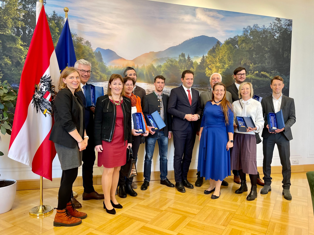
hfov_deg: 65.3
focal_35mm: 27
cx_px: 159
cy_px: 117
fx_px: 245
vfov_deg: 51.4
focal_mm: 4.2
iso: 125
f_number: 1.6
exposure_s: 1/100
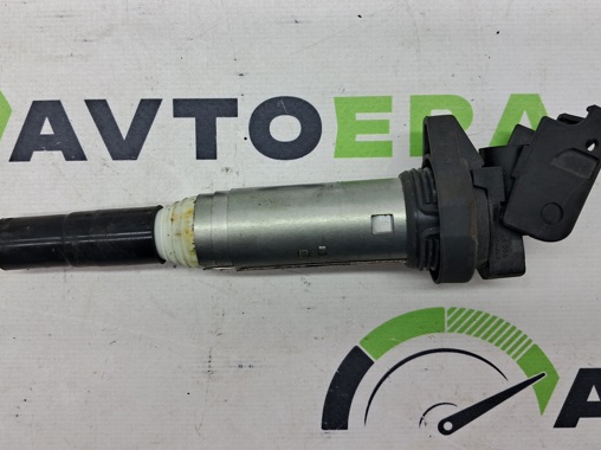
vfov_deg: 41.7
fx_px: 590
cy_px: 203
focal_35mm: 34
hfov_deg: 54.0
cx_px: 282
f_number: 1.8
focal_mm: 4
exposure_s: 1/50
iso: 50
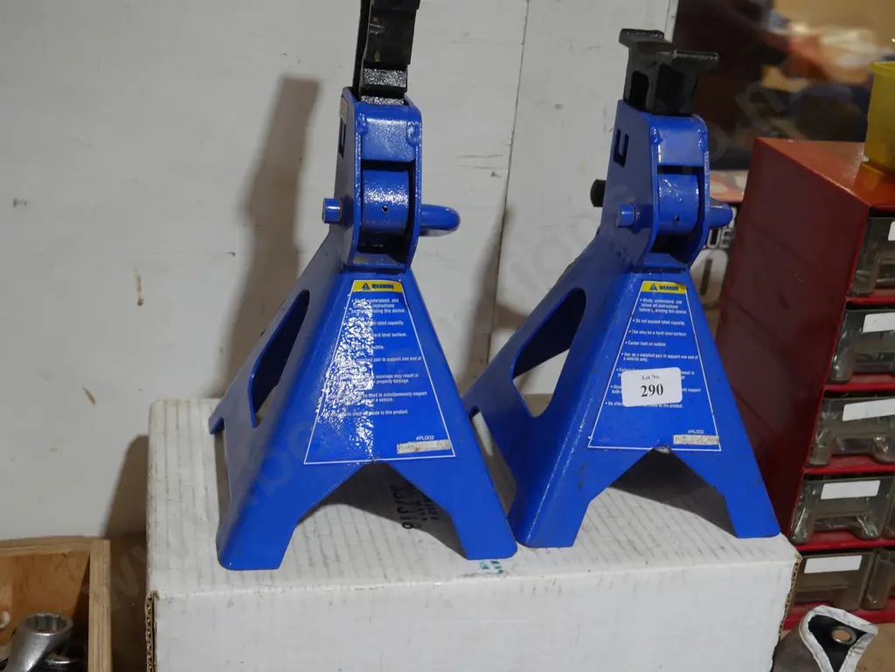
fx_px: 1138
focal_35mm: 44
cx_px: 448
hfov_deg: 42.9
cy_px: 336
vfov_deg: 32.9
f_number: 4.7
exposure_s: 1/60
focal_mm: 22
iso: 500
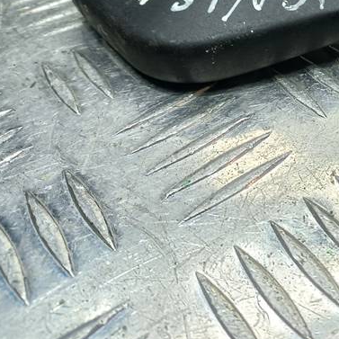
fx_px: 665
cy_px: 32
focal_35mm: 60
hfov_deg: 25.8
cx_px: 398
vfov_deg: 27.5
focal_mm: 4.6
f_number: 1.8
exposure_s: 1/50
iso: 32
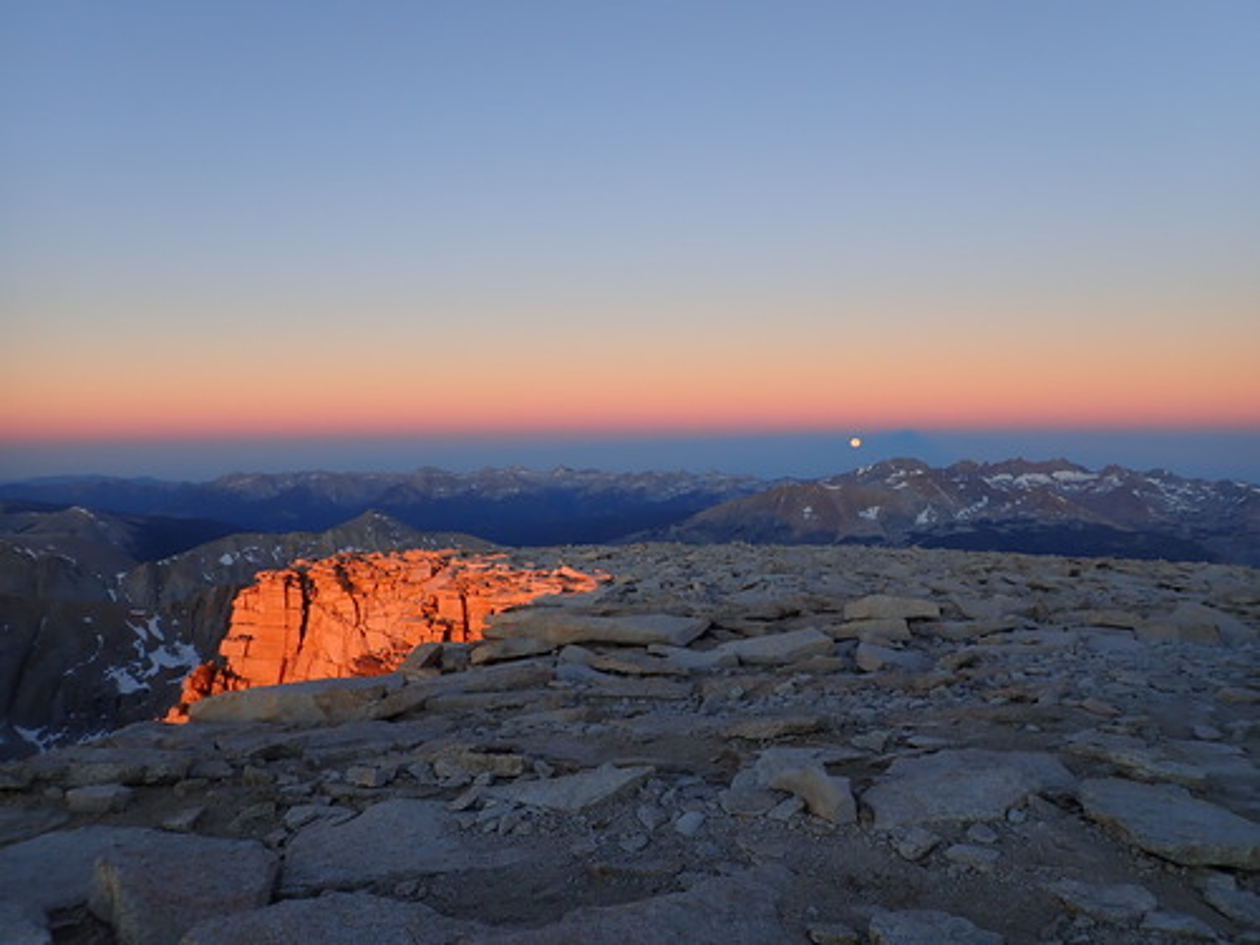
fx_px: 910
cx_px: 630
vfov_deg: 54.9
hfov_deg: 69.4
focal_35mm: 25
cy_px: 472
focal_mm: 4.5
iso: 100
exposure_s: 1/80
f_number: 2.8
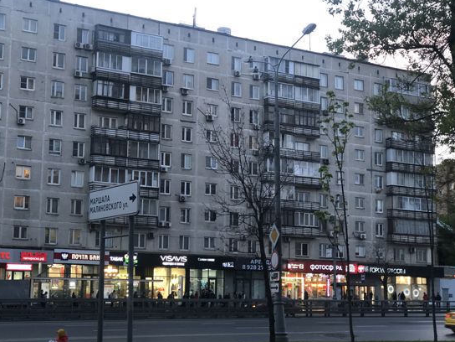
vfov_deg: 21.9
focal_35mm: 67
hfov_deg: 29.0
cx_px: 212
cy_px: 170
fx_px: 881
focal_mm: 6.6
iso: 320
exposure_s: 1/90
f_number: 2.8
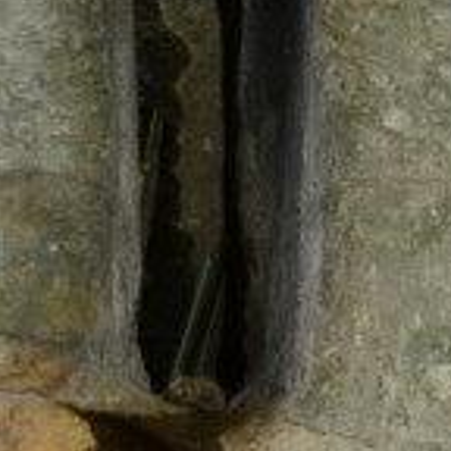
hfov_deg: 17.0
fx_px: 1504
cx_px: 171
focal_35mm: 102
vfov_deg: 15.7
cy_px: 680
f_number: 2.8
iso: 250
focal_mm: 24
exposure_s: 1/40
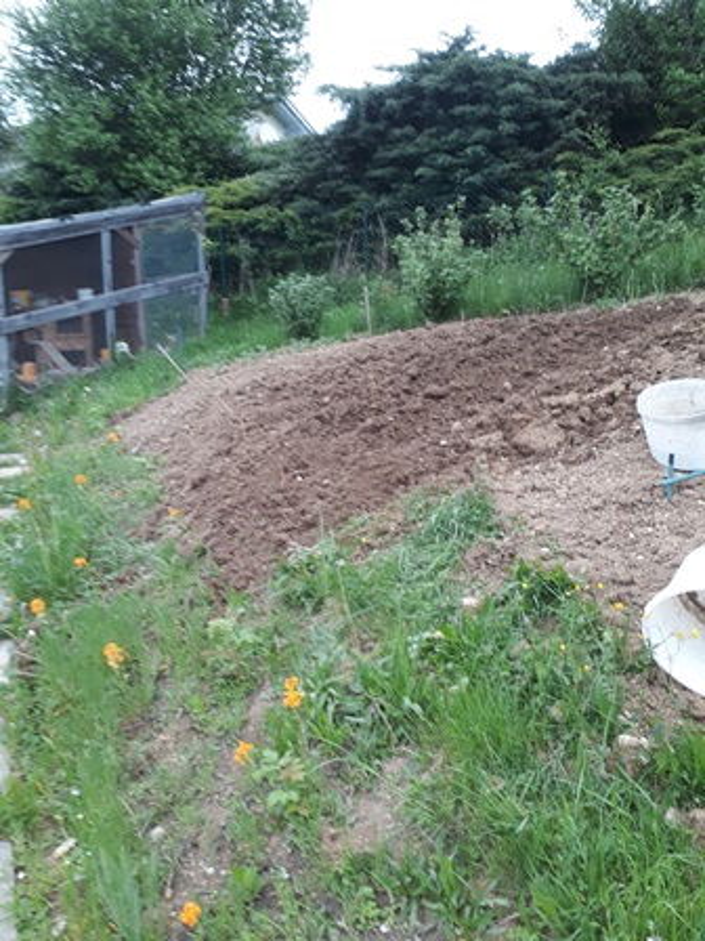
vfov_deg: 65.3
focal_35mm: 27
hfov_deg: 51.4
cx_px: 352
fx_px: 733
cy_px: 470
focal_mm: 3.6
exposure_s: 1/40
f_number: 1.9
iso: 50
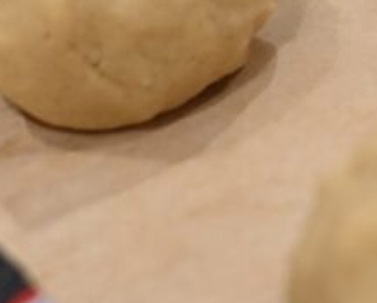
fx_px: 2458
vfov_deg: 6.9
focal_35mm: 220
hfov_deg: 8.5
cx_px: 638
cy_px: -191
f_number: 2.8
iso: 2500
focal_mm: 50
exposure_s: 1/125
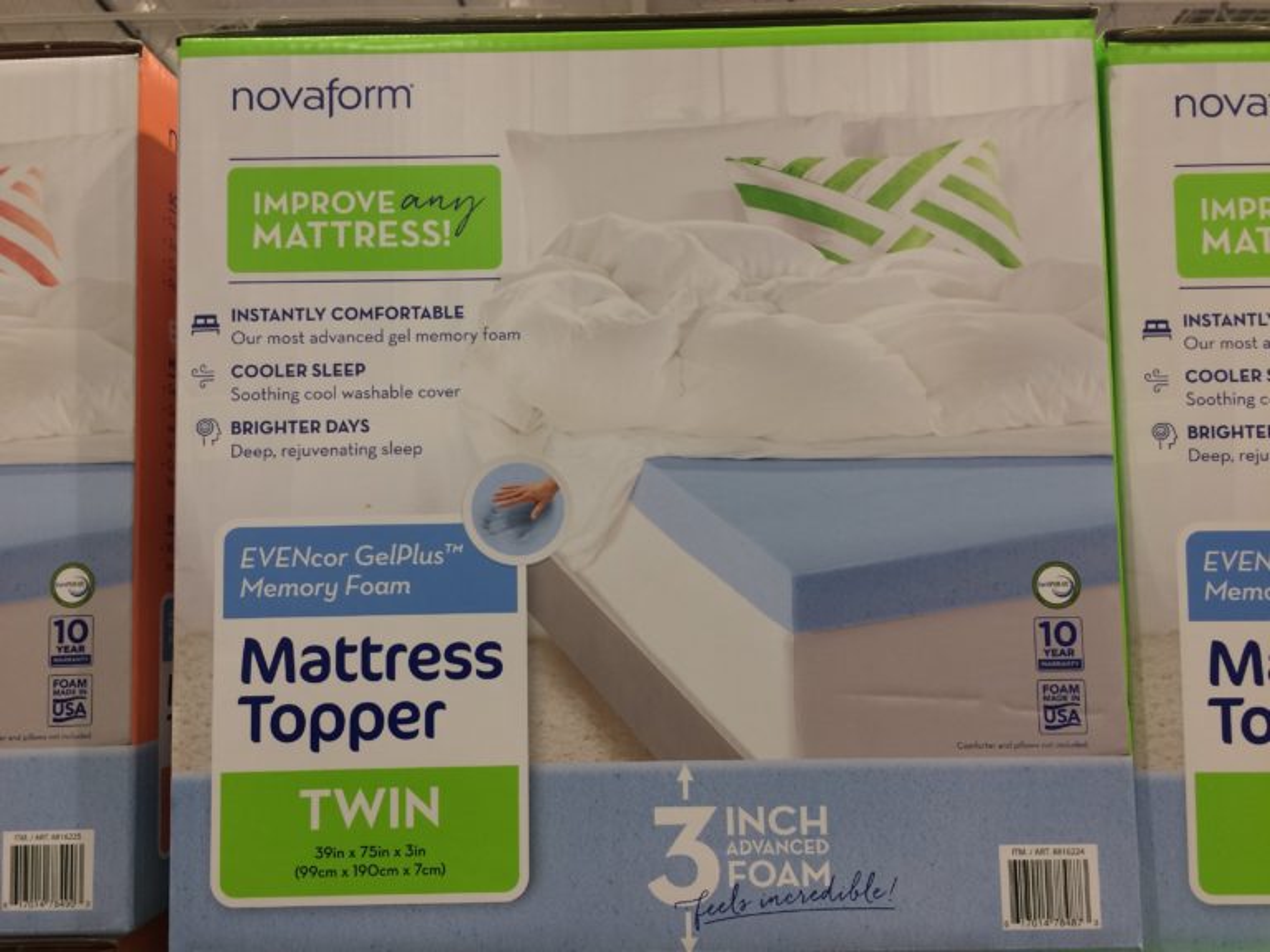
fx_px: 1064
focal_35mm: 29
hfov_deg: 61.7
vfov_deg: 48.2
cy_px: 476
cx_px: 635
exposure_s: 1/30
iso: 80
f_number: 2.2
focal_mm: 4.15
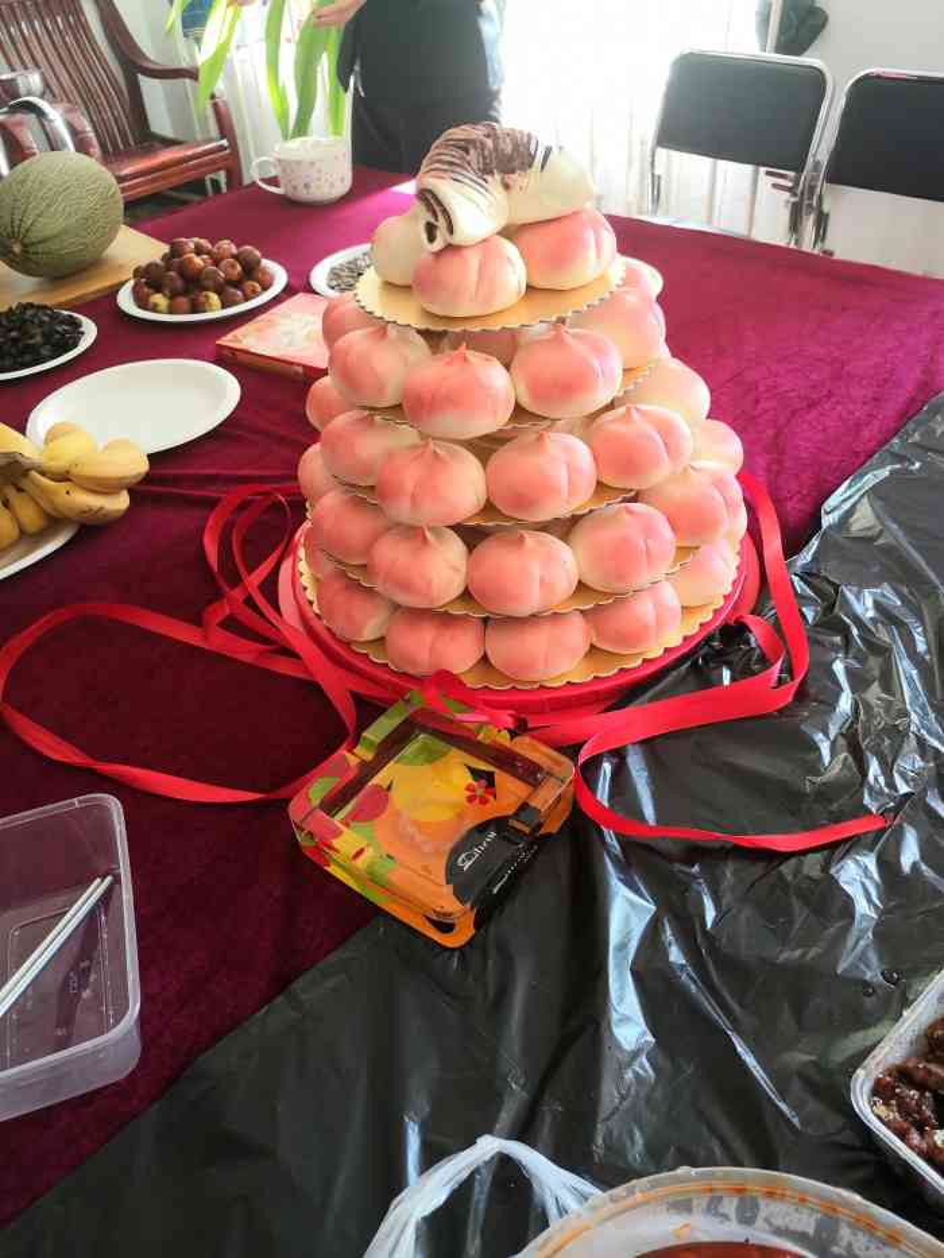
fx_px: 945
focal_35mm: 26
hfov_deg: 53.1
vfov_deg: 67.3
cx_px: 472
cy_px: 629
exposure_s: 1/33.3
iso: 160
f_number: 1.8
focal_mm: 4.75
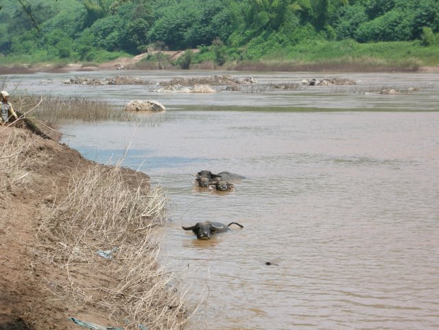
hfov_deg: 15.6
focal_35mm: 126
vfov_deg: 11.8
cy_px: 165
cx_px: 220
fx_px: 1598
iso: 64
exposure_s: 1/210
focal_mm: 26.3
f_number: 5.3
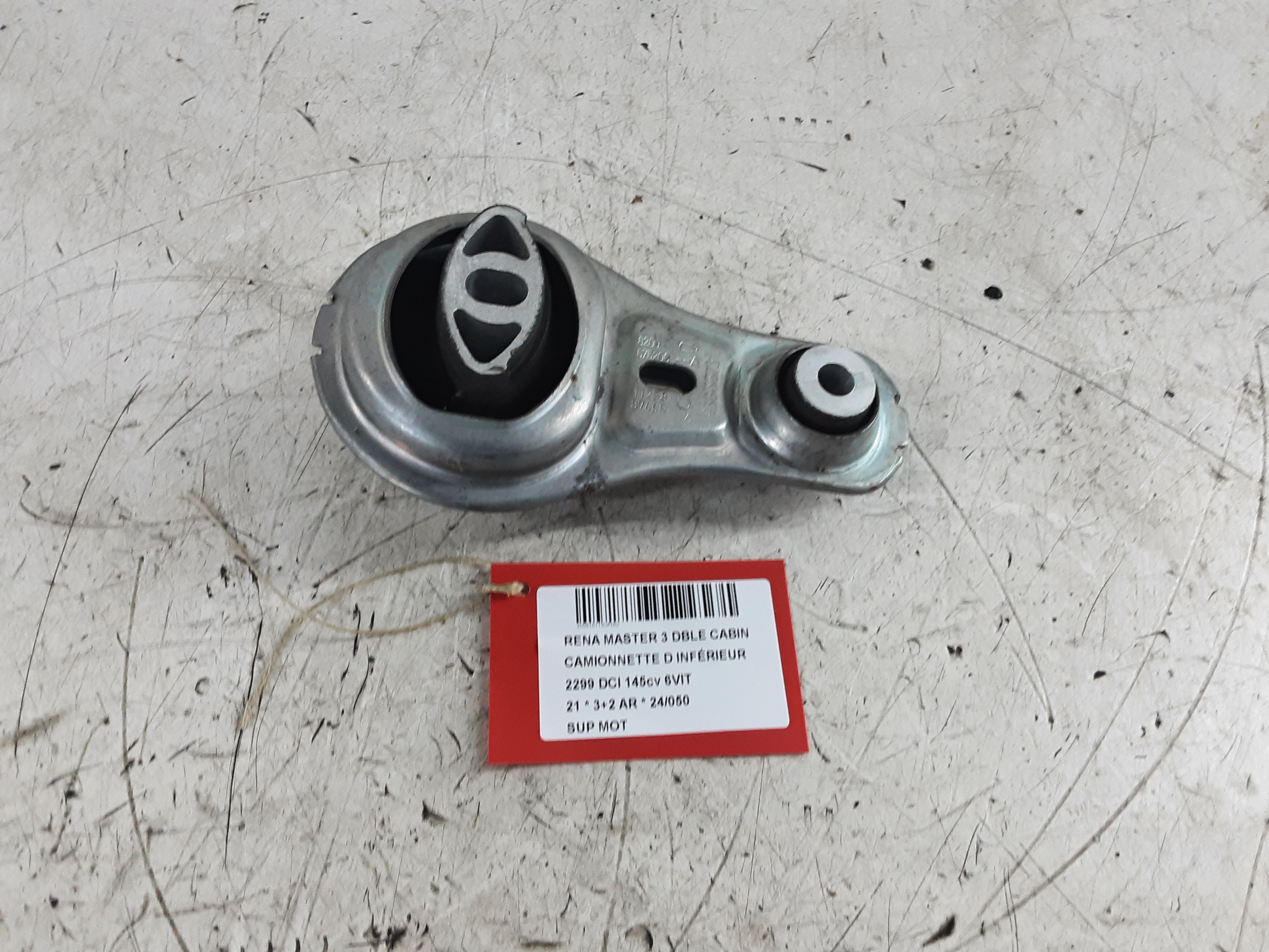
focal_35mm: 27
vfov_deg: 51.4
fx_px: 990
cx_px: 634
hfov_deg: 65.3
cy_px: 476
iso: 125
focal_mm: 2.91
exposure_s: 1/50
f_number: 1.9
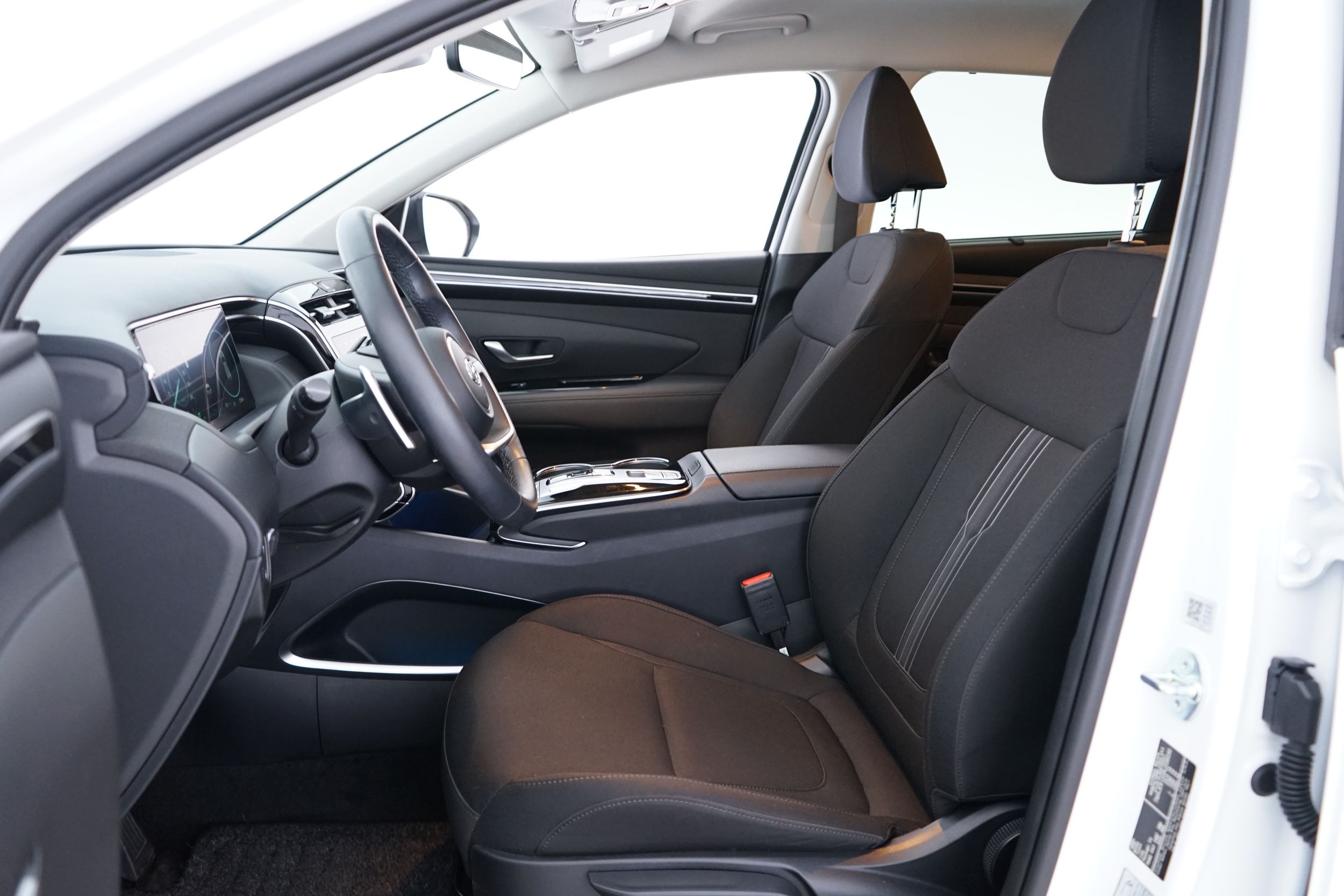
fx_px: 1045
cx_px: 672
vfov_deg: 46.4
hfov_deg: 65.5
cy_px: 448
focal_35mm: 28
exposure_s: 1/15
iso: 2000
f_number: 4
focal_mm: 28
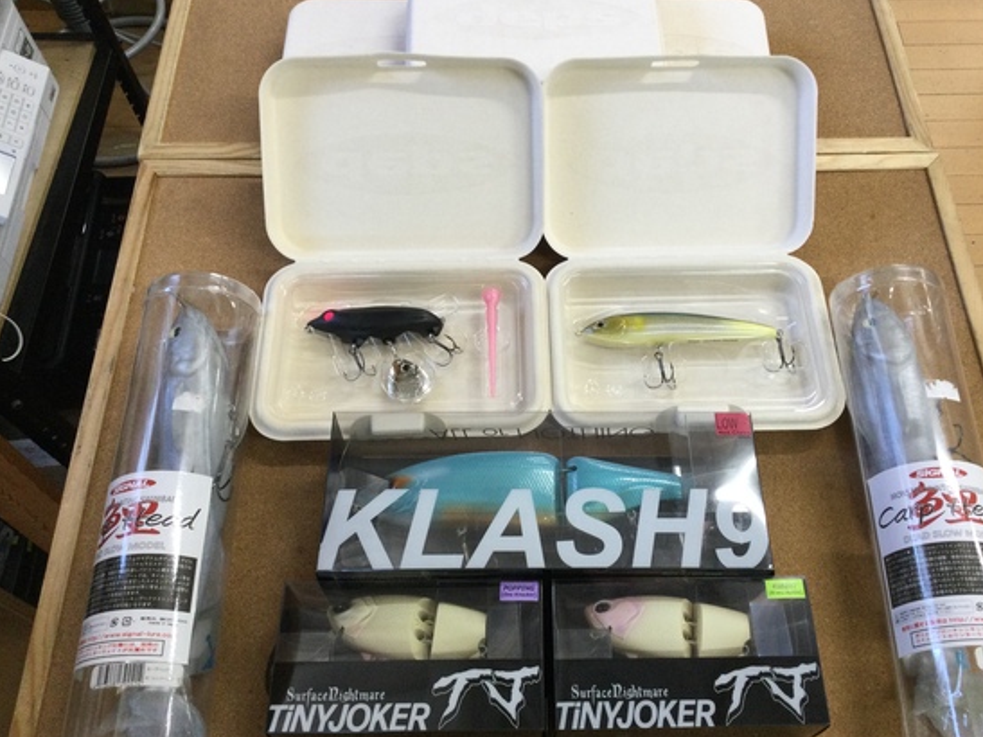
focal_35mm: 34
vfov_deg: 41.8
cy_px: 358
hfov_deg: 53.9
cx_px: 536
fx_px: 965
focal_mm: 3.3
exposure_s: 1/30
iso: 32
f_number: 2.4
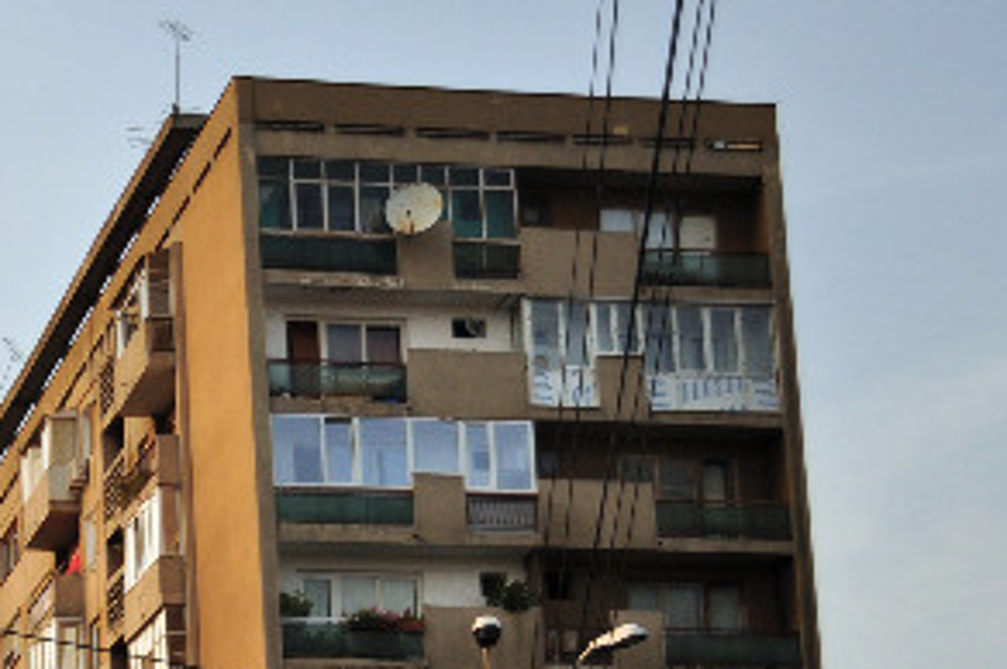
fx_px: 2990
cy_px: 860
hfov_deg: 18.2
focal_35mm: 107
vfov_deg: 12.4
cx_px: -200
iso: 250
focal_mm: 26
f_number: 4.2
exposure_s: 1/800
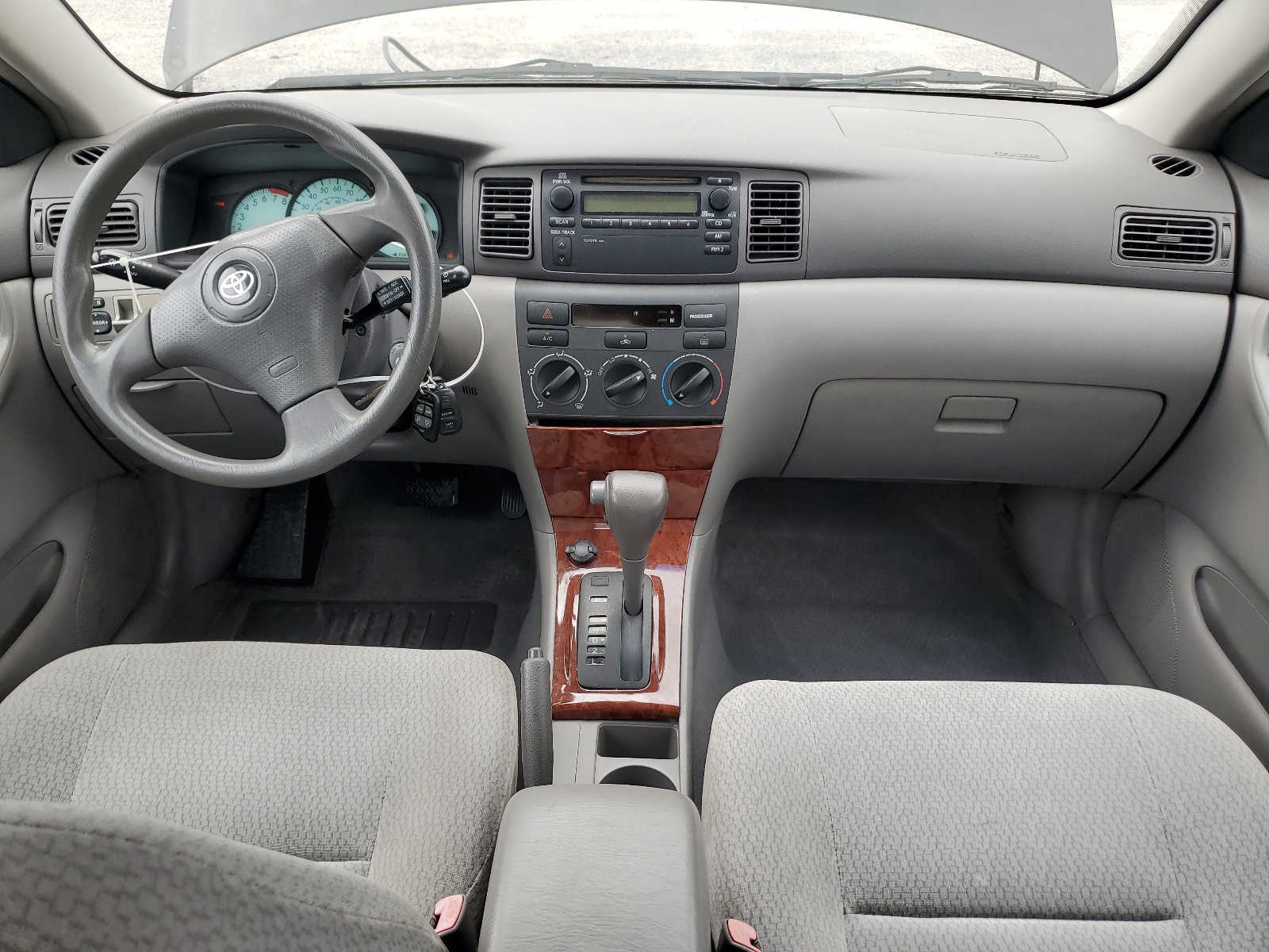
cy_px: 476
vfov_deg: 53.1
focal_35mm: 26
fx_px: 953
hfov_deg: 67.3
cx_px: 634
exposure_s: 1/417
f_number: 1.5
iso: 50
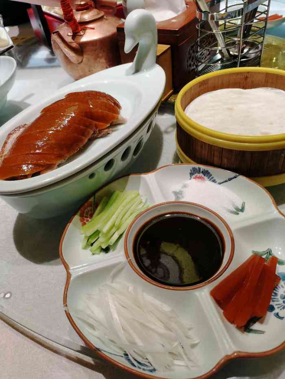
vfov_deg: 67.3
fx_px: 285
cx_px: 142
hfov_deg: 53.1
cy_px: 190
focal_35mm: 26
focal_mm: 5.58
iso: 125
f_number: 1.8
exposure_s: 1/100
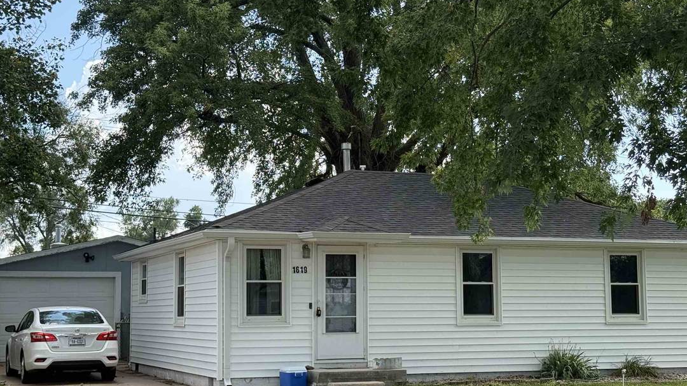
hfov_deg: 33.8
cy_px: 206
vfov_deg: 19.4
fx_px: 1129
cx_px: 366
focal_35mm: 62
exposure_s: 1/1133
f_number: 1.78
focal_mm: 6.76
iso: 80
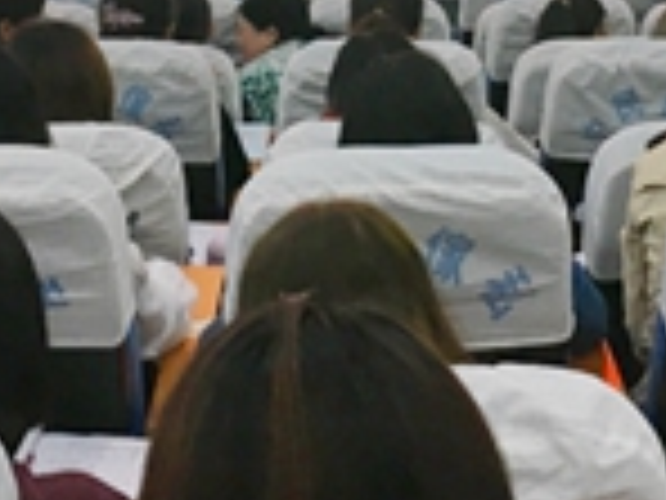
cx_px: 396
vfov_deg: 14.5
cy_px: -142
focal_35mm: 98
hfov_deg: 20.0
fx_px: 1885
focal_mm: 4.15
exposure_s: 1/33
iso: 80
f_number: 2.2
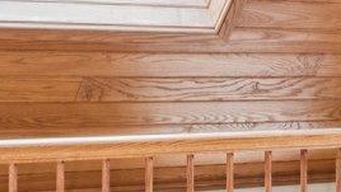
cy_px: 82
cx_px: 618
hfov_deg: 14.6
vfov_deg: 9.5
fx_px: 1158
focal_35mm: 128
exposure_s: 1/10
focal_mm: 16
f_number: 8
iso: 400
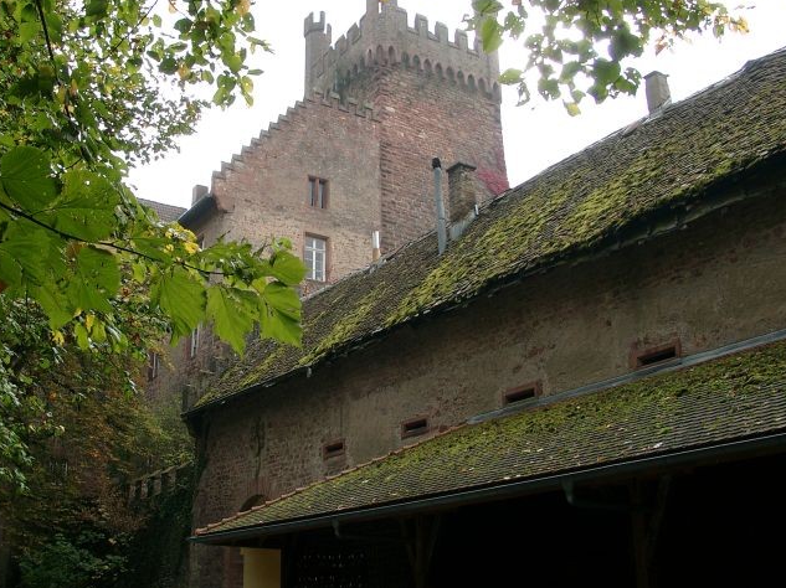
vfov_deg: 33.4
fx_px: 976
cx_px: 319
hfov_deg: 43.7
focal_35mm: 43
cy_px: 223
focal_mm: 7.13
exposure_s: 1/179
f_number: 4
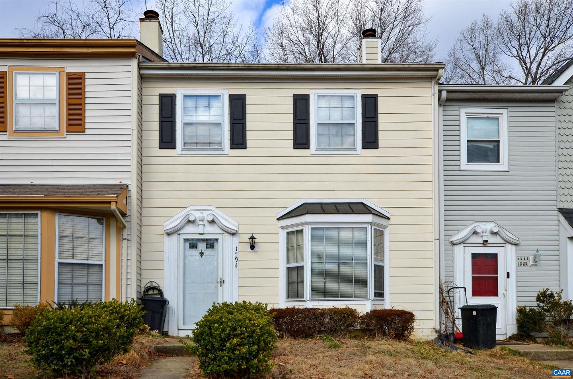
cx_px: 286
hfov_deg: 62.0
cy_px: 190
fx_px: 476
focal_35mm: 30
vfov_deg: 43.4
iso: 100
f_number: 8
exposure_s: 1/250
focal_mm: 20
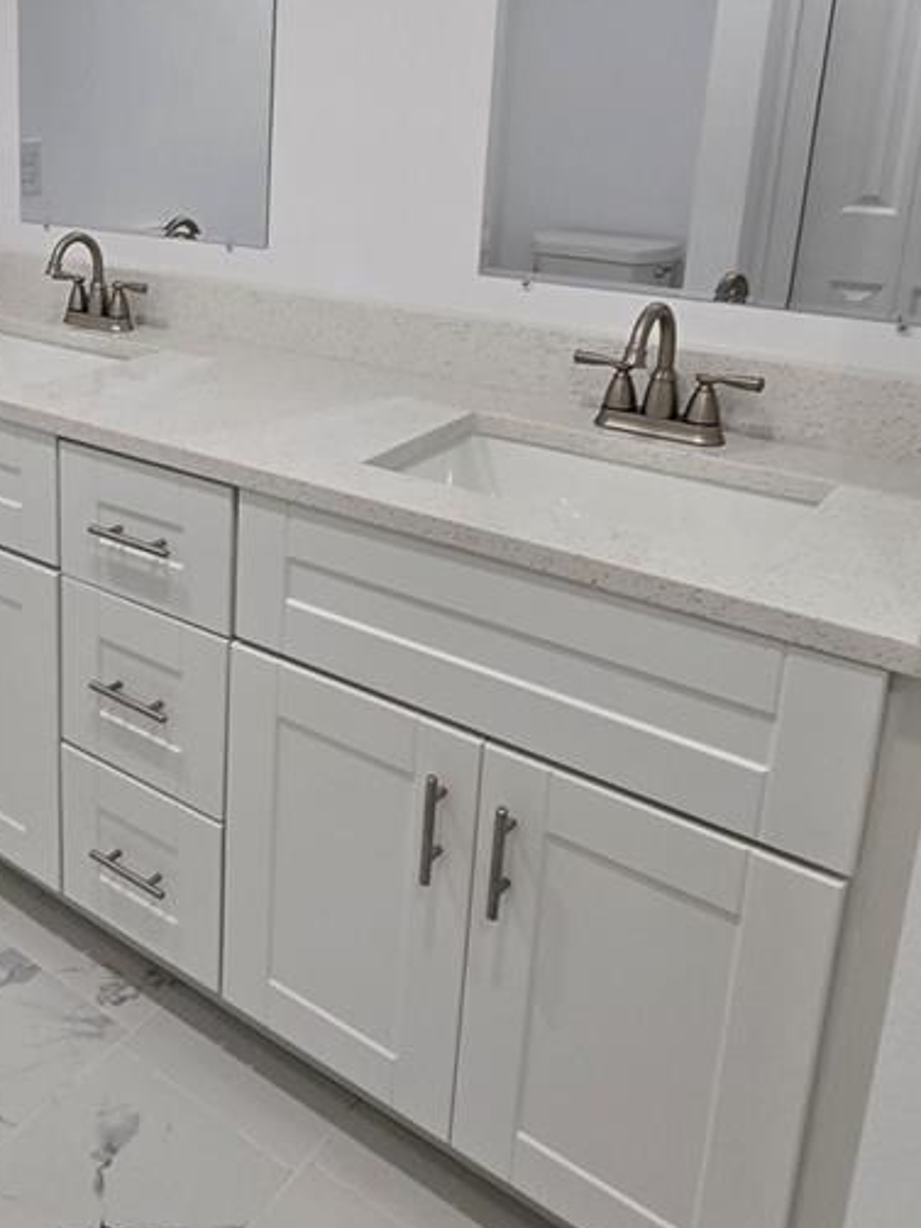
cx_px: 27
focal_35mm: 31
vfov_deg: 56.4
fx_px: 1100
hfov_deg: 40.5
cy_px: 361
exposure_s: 1/60
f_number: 2.2
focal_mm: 2.2
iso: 50
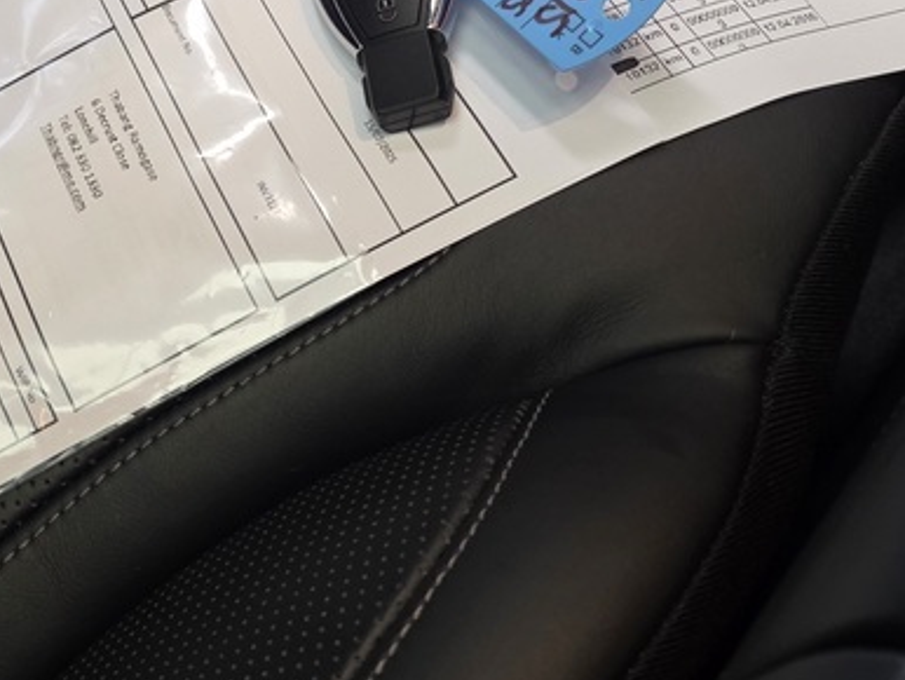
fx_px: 1596
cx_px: 159
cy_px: -54
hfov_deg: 30.7
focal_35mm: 61
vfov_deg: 22.8
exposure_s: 1/63
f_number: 1.7
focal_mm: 6.25
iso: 400
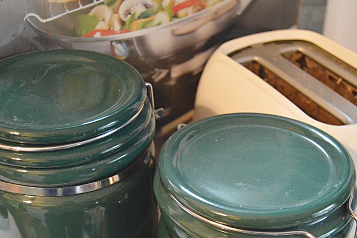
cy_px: 179
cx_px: 204
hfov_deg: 33.9
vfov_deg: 22.7
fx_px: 585
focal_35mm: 59
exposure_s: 1/50
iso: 3200
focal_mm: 26
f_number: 4
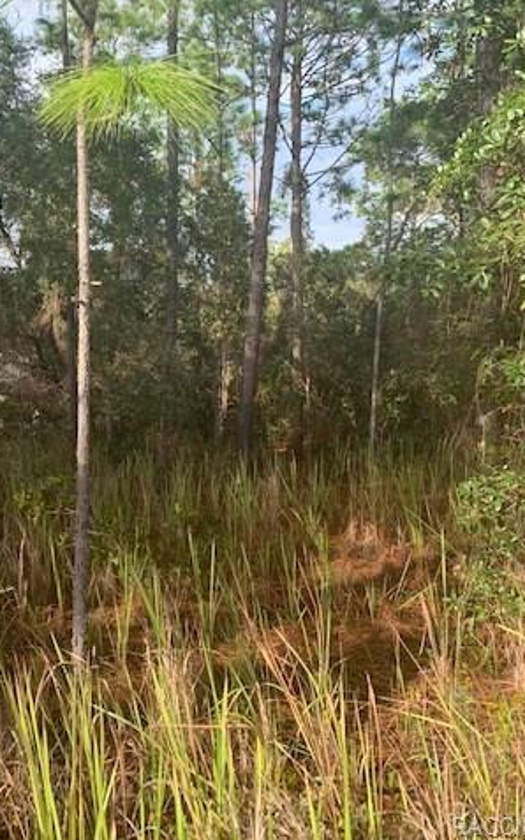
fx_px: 847
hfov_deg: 32.4
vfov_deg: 52.8
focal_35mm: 37
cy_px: 421
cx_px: 33
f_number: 1.8
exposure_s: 1/351
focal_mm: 4.25
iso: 25
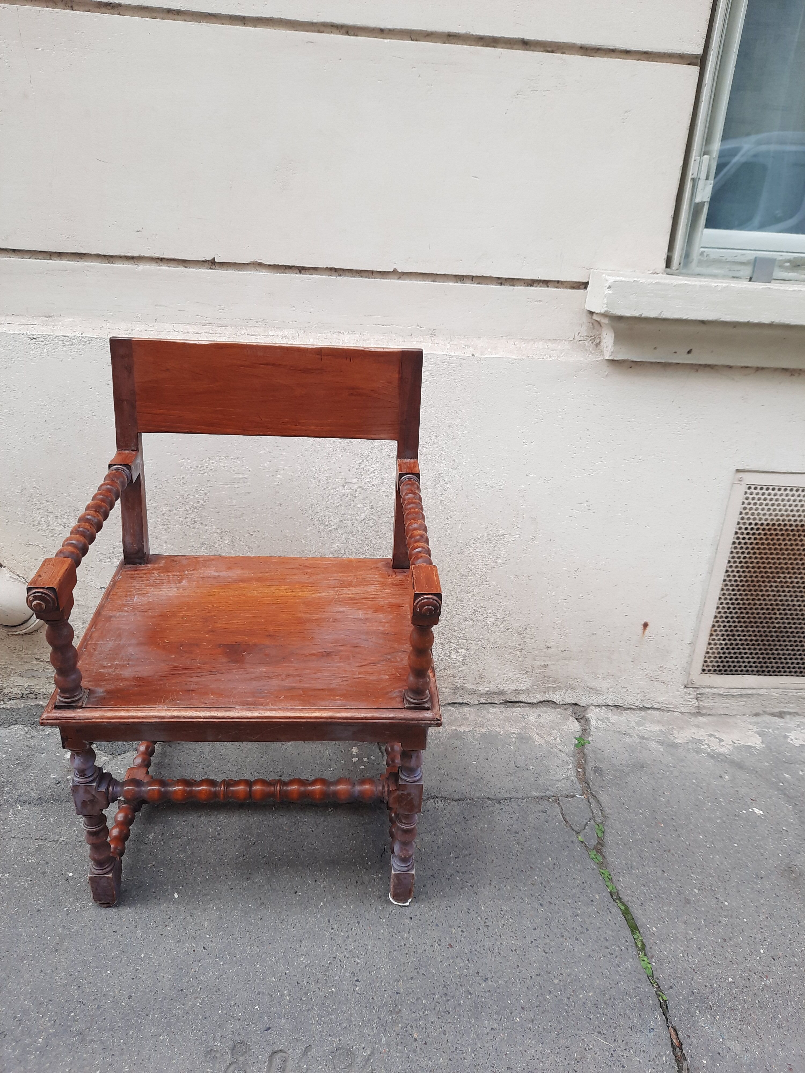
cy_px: 536
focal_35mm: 25
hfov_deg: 54.9
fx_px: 775
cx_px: 402
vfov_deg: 69.4
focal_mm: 4.6
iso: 32
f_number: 2
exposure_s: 1/104
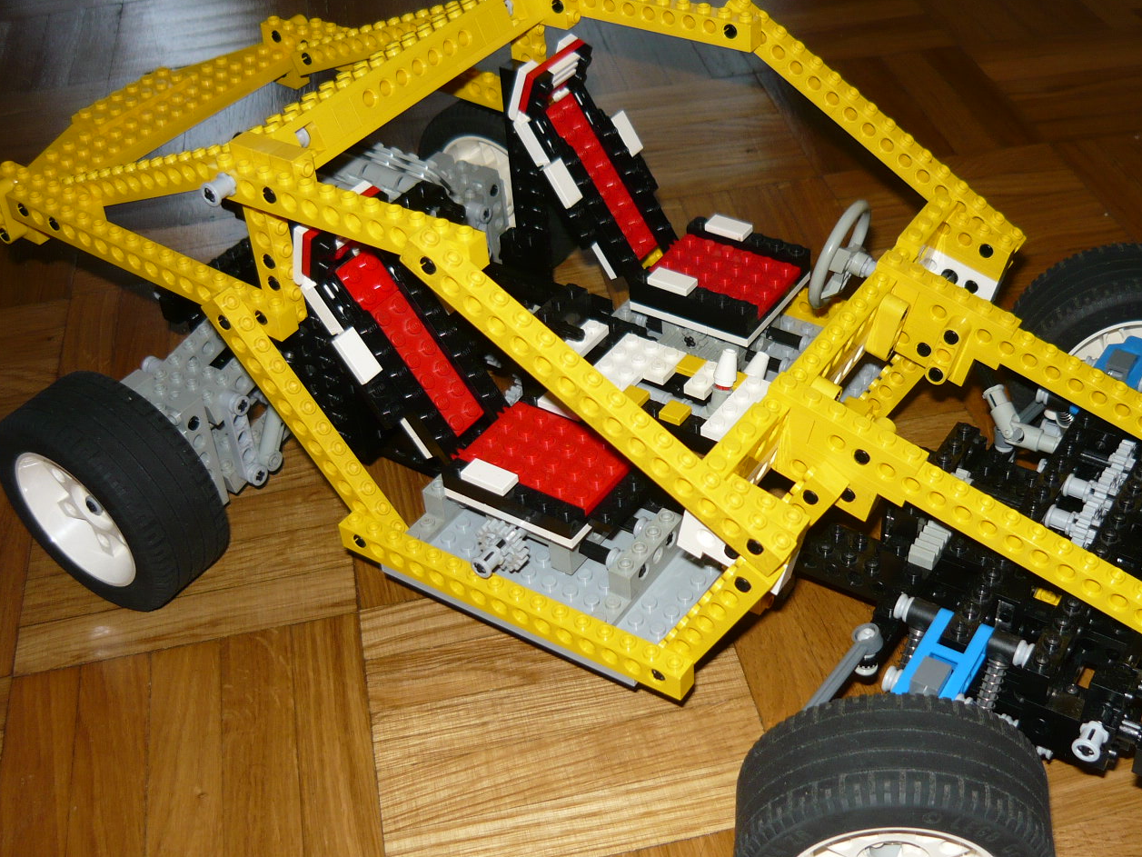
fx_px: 1386
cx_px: 675
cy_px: 503
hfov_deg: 44.6
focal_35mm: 42
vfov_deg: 34.3
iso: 100
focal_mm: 5.5
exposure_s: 1/30
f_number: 2.8
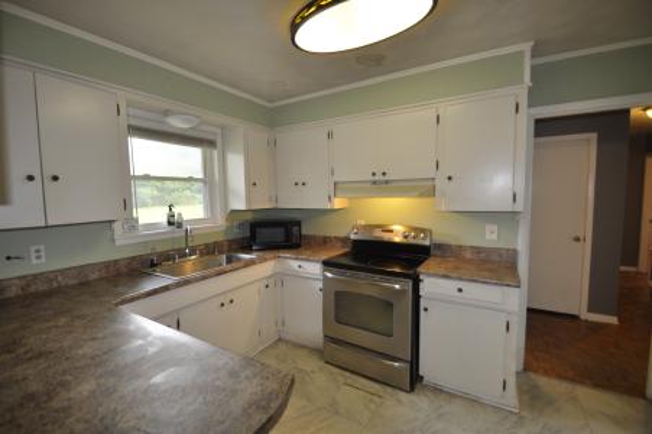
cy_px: 217
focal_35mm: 15
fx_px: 271
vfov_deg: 77.2
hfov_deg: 100.4
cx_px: 326
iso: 450
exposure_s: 1/60
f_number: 3.5
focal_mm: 10
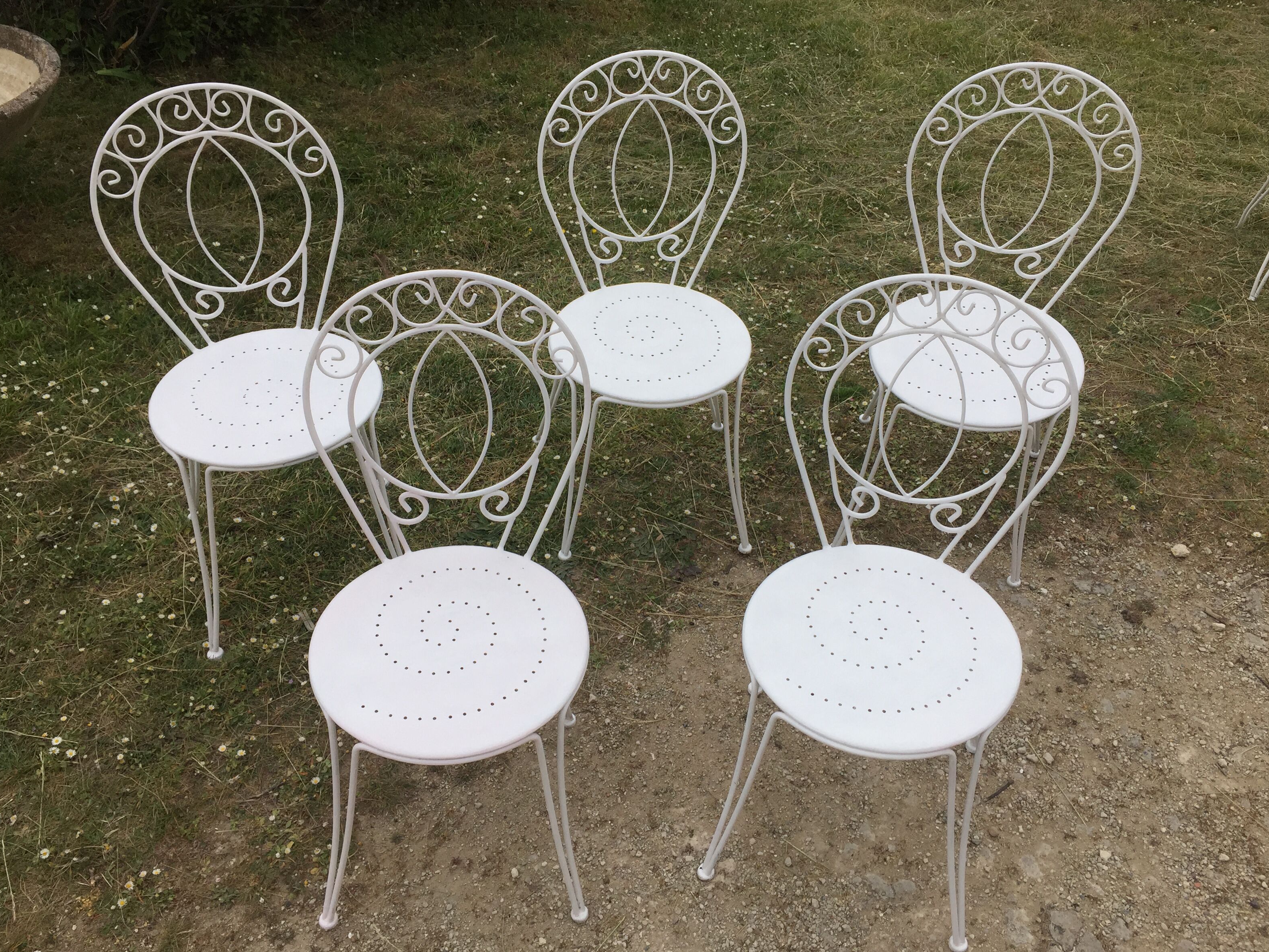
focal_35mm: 30
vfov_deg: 46.8
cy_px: 466
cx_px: 634
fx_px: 1100
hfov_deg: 60.0
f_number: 2.2
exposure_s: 1/1799
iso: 32
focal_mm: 4.15
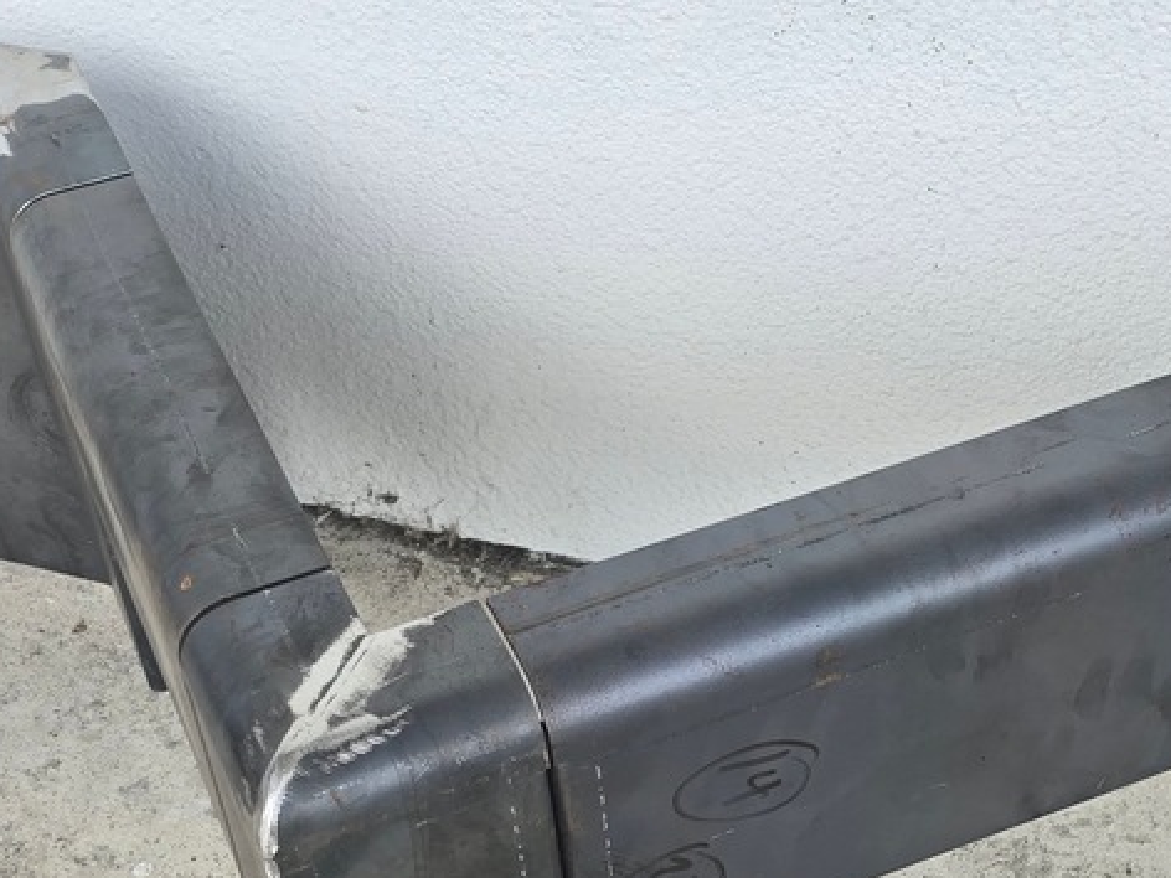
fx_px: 1319
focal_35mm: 39
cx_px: 727
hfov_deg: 47.5
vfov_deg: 36.0
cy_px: 662
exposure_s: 1/180
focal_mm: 6.3
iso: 12
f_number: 1.7
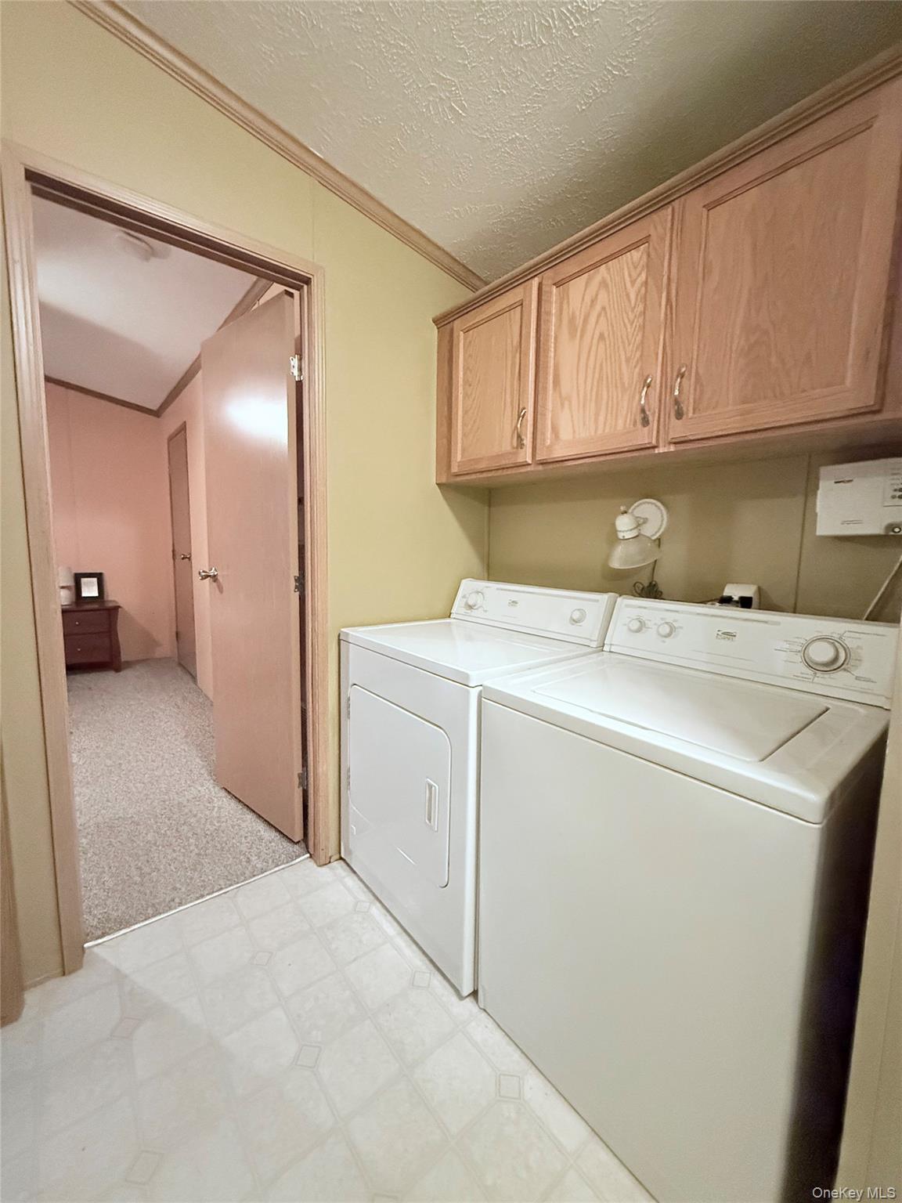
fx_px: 486
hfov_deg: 85.7
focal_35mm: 14
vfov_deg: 102.1
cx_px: 451
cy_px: 602
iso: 1000
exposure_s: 1/60
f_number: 2.2
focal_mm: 2.22
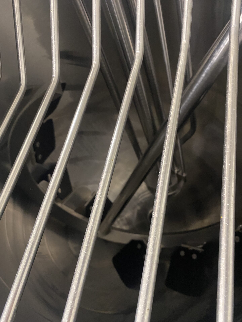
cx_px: 121
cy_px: 161
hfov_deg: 53.1
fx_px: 242
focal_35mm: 26
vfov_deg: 67.3
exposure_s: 1/50
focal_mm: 4.25
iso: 500
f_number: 1.8
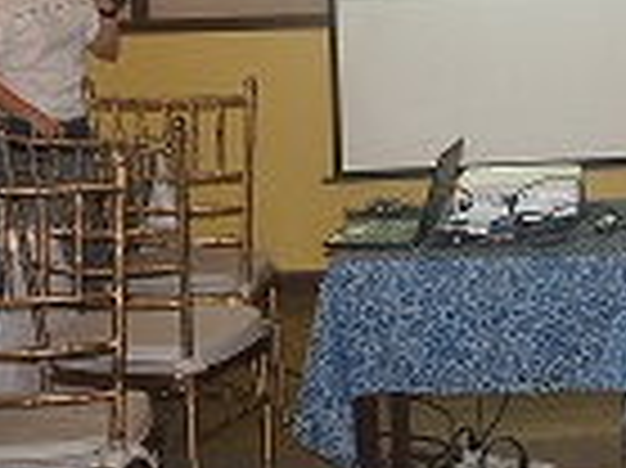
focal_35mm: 108
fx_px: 1954
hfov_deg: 17.7
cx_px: 649
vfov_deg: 13.4
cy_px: -27
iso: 500
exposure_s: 1/60
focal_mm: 17
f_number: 4
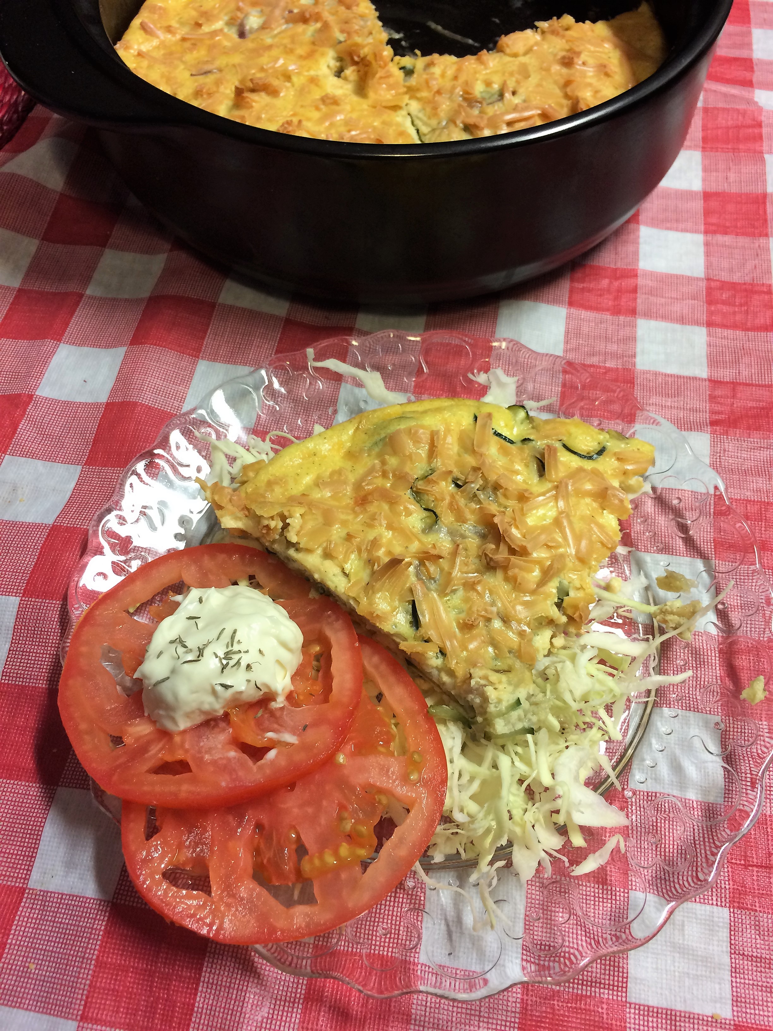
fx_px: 863
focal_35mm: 29
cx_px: 386
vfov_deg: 61.7
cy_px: 516
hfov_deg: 48.2
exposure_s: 1/30
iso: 100
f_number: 2.2
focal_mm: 4.15
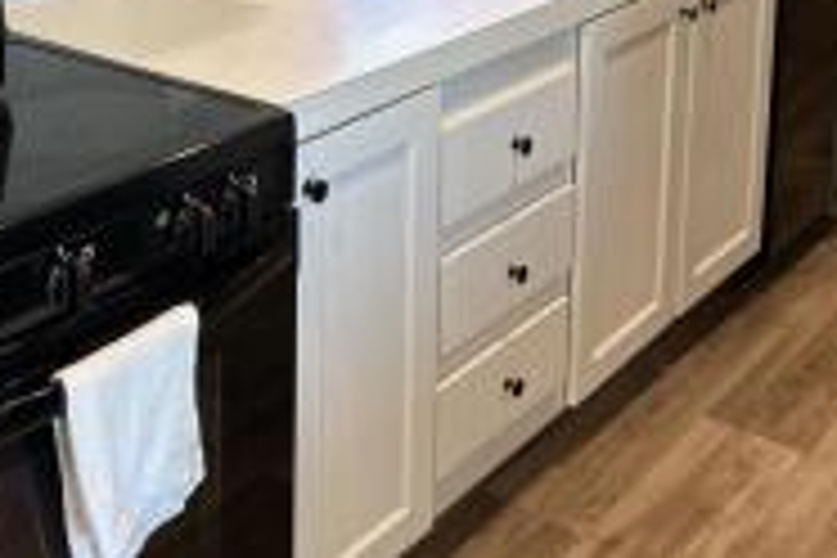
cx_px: 328
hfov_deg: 34.4
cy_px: -112
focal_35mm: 58
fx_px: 1348
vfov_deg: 21.7
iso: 100
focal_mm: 5.7
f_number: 1.5
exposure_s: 1/120
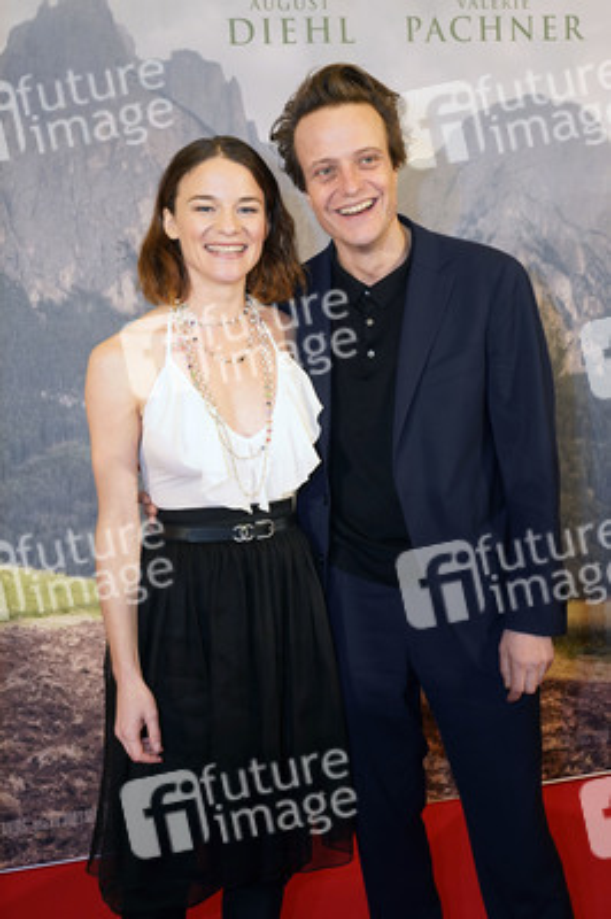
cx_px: 306
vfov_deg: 41.9
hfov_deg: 28.6
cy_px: 460
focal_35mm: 47
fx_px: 1199
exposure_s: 1/125
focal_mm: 47
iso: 1250
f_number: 6.3
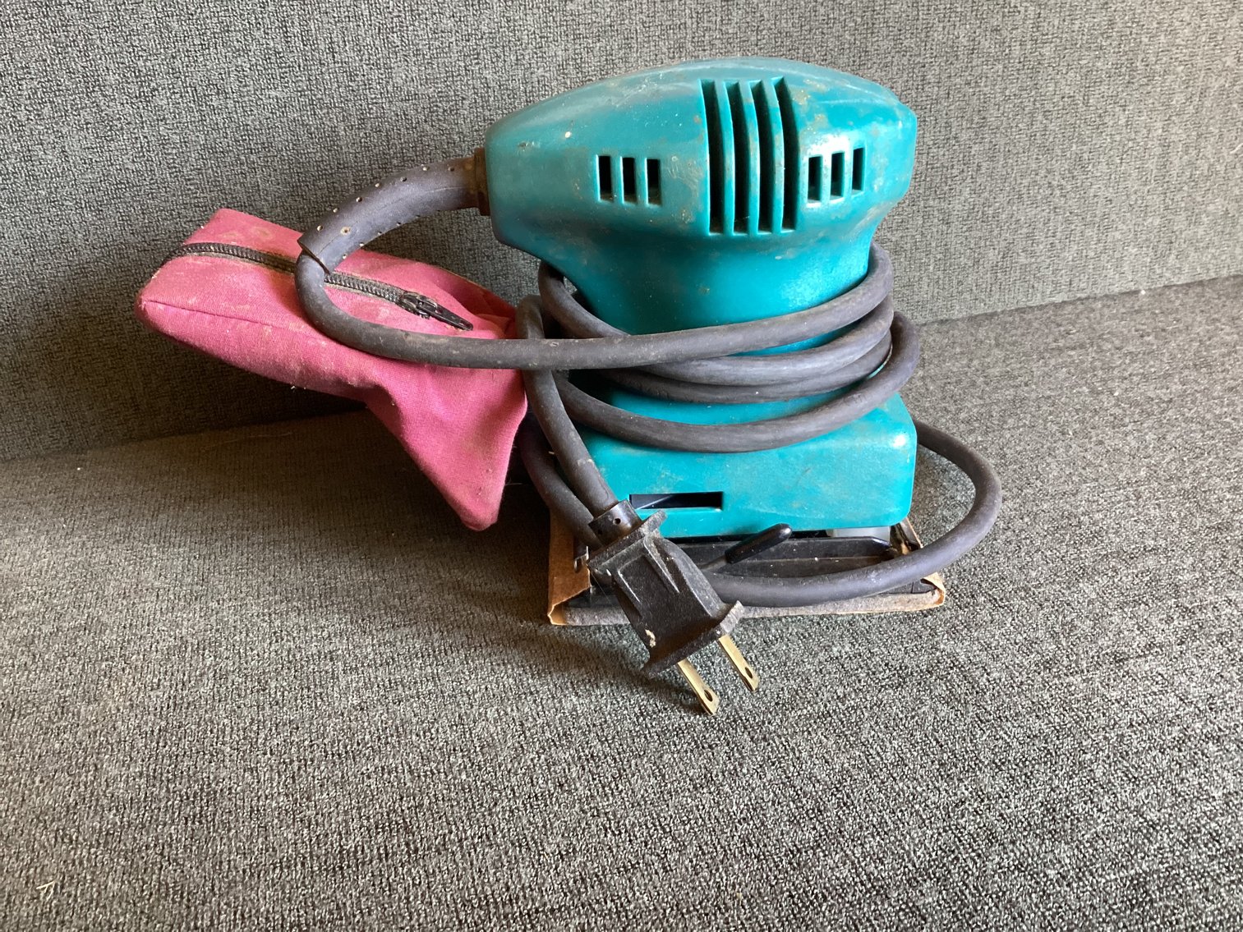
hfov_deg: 58.3
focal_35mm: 31
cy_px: 466
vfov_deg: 45.4
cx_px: 622
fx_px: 1113
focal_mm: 3.3
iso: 250
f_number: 2.4
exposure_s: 1/50
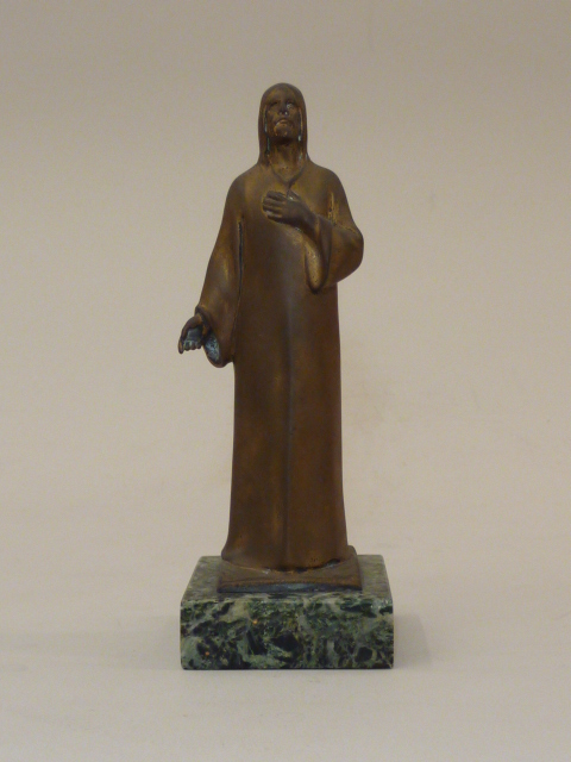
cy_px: 381
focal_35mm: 58
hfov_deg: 25.2
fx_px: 1276
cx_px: 286
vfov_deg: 33.2
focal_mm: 5.3
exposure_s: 1/30
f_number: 3.5
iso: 200
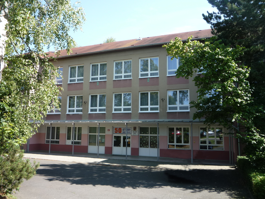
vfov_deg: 46.8
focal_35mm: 30
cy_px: 100
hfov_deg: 60.0
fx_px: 230
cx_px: 132
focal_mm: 5.2
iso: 100
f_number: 4
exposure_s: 1/160
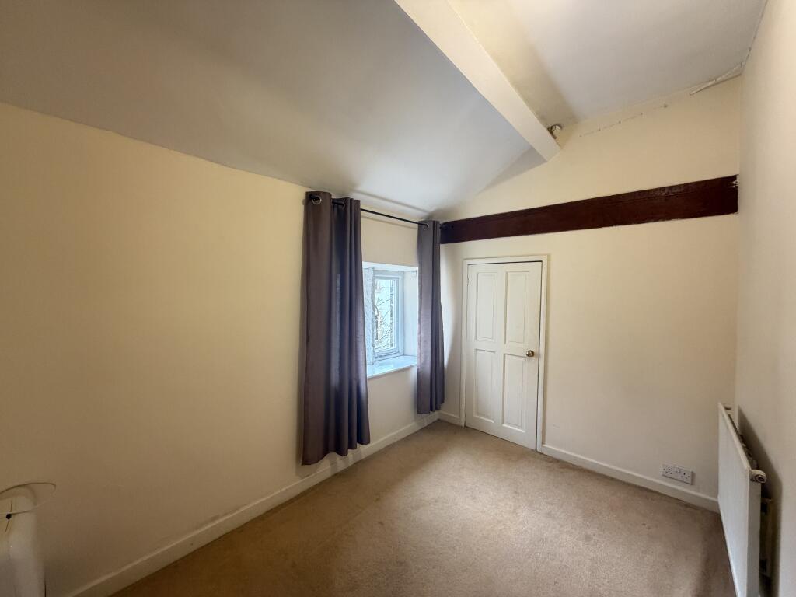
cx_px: 398
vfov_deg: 85.7
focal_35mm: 14
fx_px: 322
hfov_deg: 102.1
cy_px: 298
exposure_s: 1/50
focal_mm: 2.22
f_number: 2.2
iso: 400
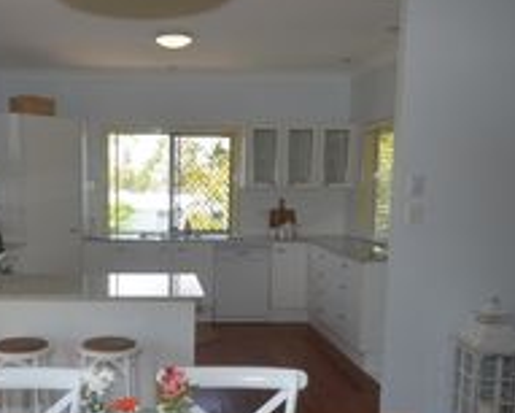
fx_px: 582
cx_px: 164
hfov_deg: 46.8
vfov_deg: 38.8
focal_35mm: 38
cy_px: 258
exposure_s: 1/200
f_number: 3.5
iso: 100
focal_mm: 11
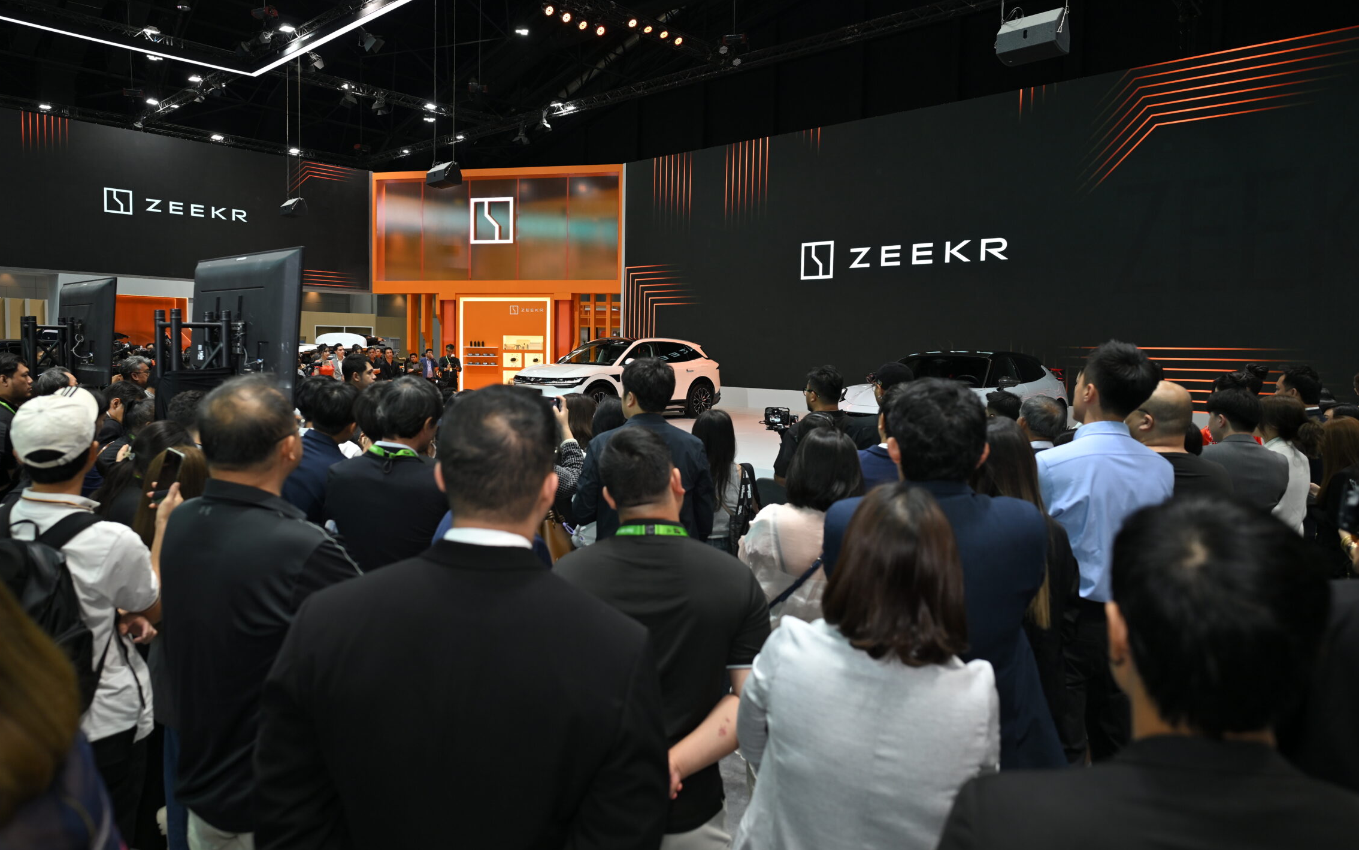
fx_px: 852
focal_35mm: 23
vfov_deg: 53.0
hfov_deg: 77.1
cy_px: 396
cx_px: 634
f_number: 2.5
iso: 250
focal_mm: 20
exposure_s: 1/200
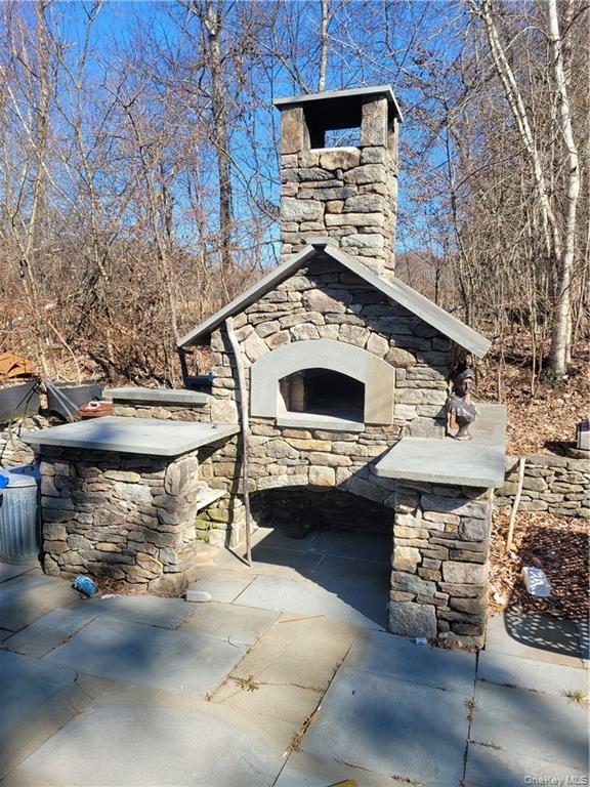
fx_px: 591
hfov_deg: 53.1
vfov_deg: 67.3
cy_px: 394
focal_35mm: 26
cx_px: 295
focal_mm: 5.4
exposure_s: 1/1215
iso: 40
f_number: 1.8
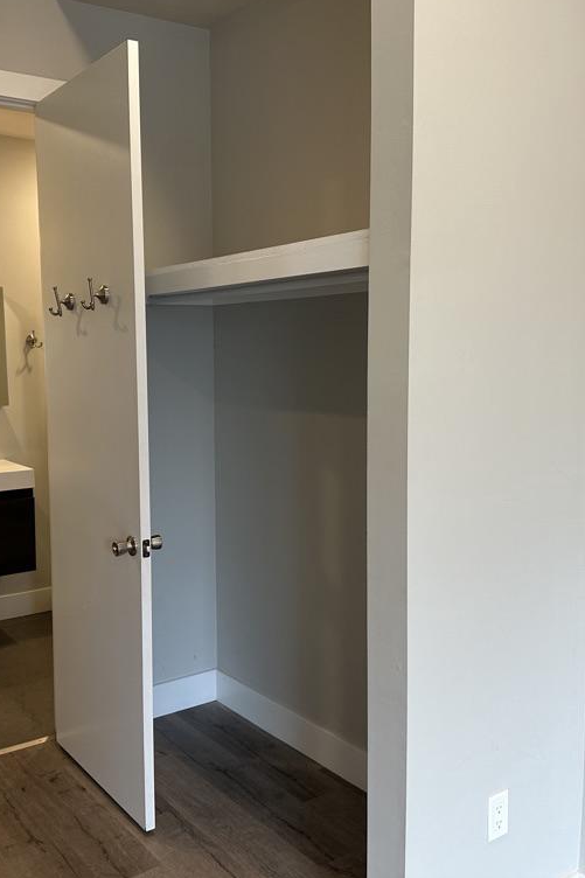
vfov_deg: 55.8
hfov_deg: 38.7
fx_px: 829
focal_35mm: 34
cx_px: 231
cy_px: 433
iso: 160
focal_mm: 6.86
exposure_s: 1/120
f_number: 1.78
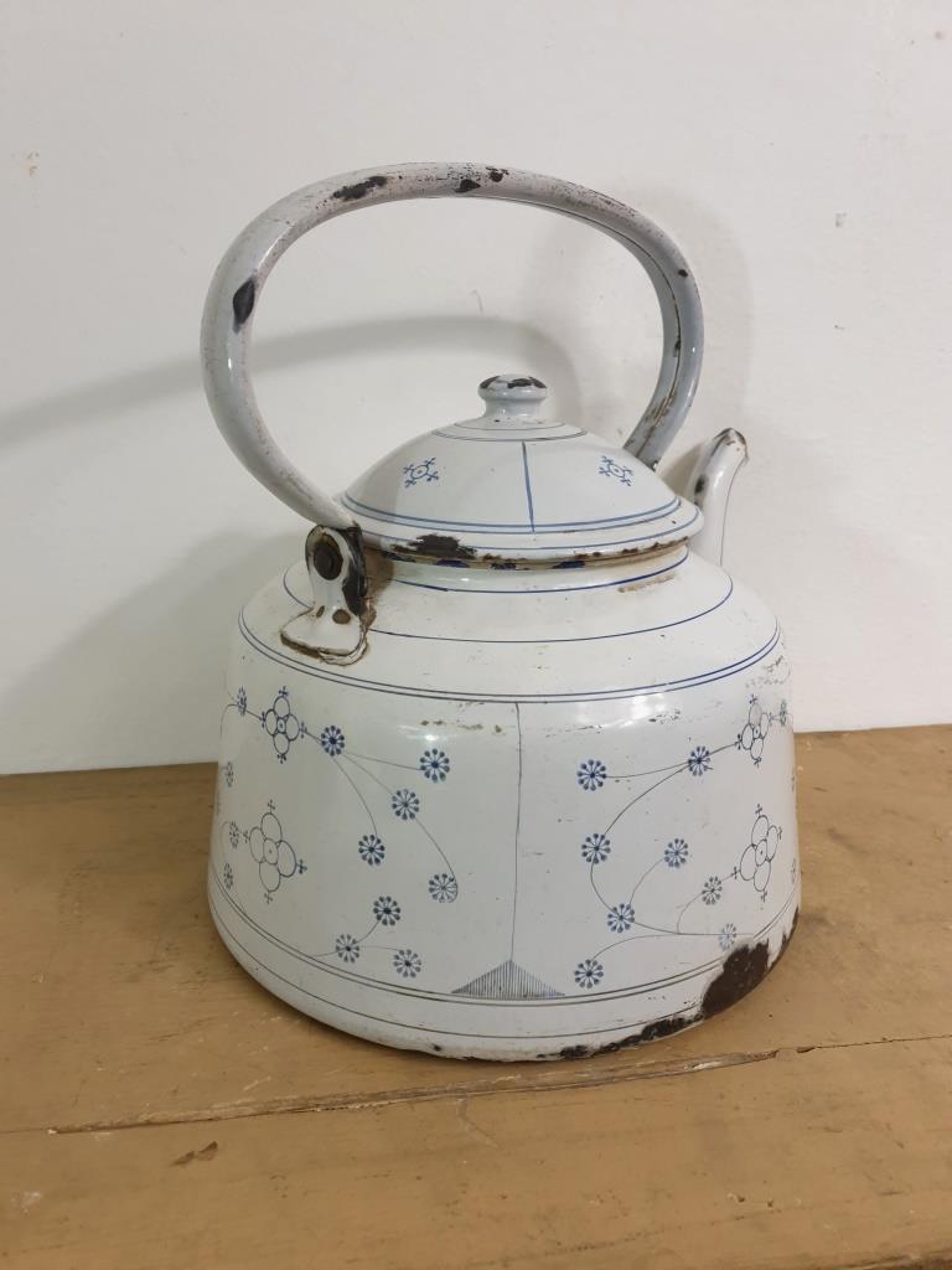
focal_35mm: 26
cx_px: 476
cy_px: 635
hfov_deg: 53.1
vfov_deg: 67.3
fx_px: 953
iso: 200
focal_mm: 4.3
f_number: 1.5
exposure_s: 1/50
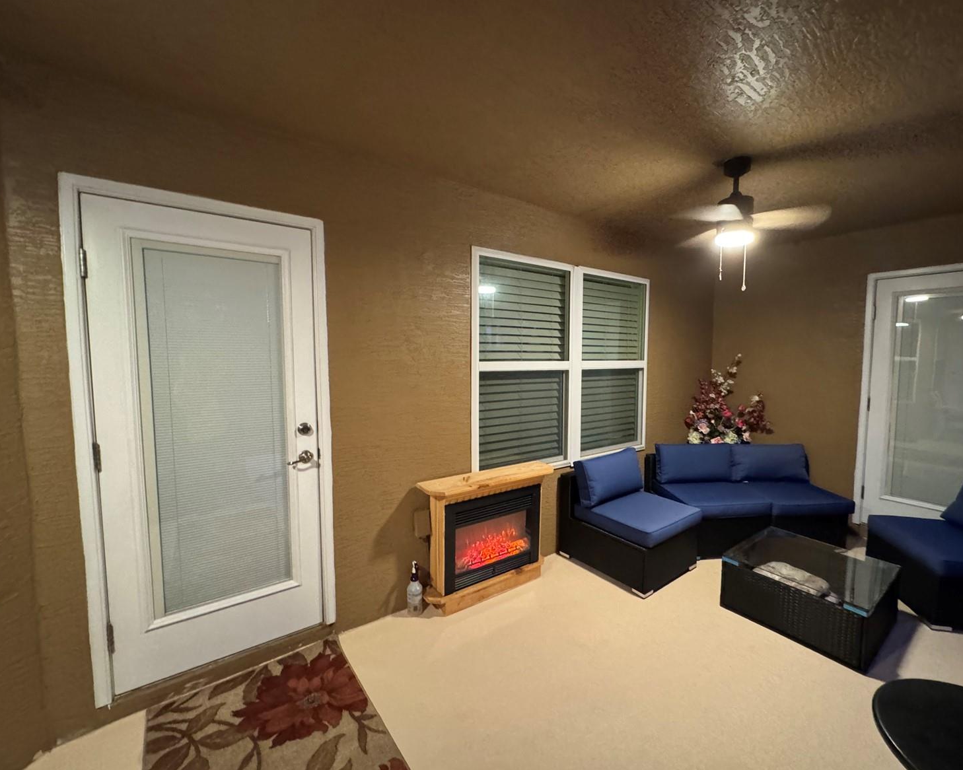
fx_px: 427
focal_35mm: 15
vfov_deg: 84.0
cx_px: 510
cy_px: 386
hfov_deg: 96.7
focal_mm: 2.22
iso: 1000
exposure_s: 1/40
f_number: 2.2
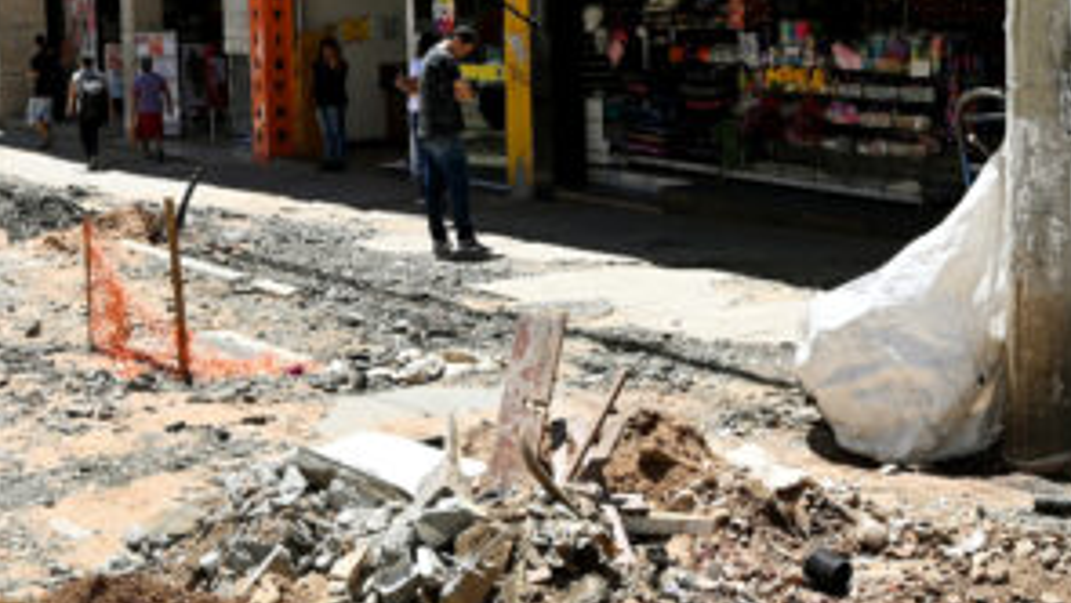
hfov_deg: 34.9
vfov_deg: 19.9
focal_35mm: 60
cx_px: 541
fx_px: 1704
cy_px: 125
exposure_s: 1/500
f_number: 6.3
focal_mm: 22
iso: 250
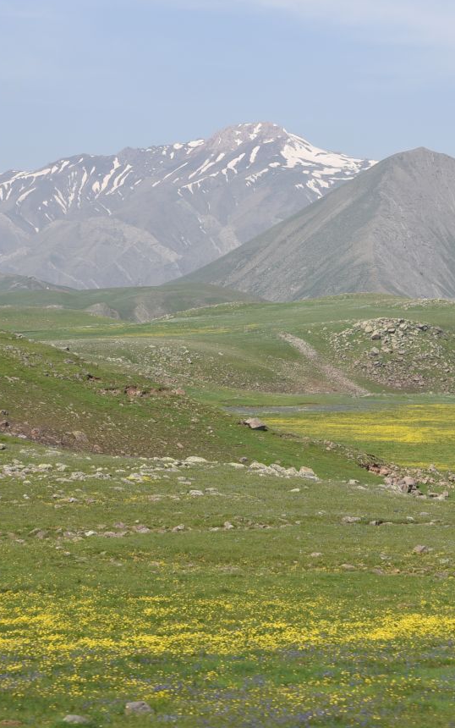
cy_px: 364
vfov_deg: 26.8
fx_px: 1527
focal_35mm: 77
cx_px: 443
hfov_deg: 16.6
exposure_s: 1/400
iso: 125
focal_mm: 50
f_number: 8
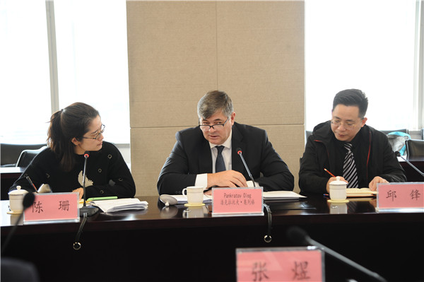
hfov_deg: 32.4
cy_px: 141
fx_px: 730
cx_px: 212
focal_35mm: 62
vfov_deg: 21.9
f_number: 4
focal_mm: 62
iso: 800
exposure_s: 1/80
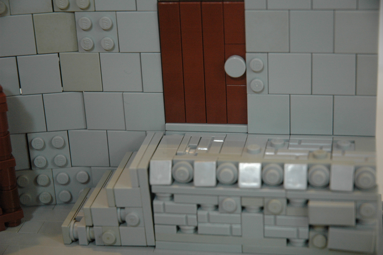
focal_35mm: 105
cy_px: 128
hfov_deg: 19.5
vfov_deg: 13.0
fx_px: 1116
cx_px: 192
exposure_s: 1/30
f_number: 4.5
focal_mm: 70
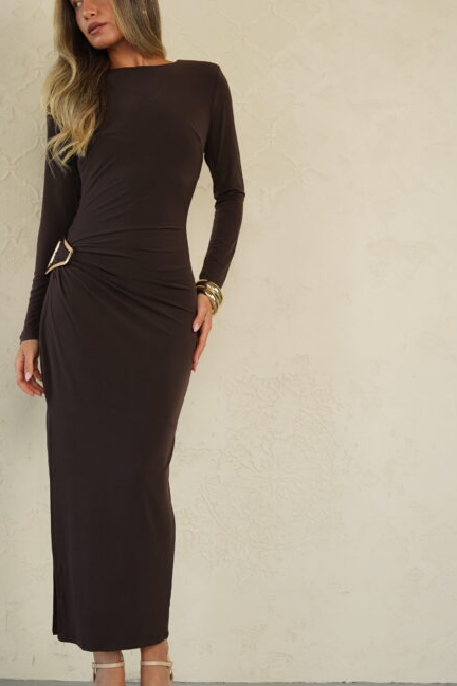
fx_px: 1305
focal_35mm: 68
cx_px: 156
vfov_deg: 29.5
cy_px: 341
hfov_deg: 19.8
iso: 640
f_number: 3.2
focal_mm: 45.3
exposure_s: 1/320
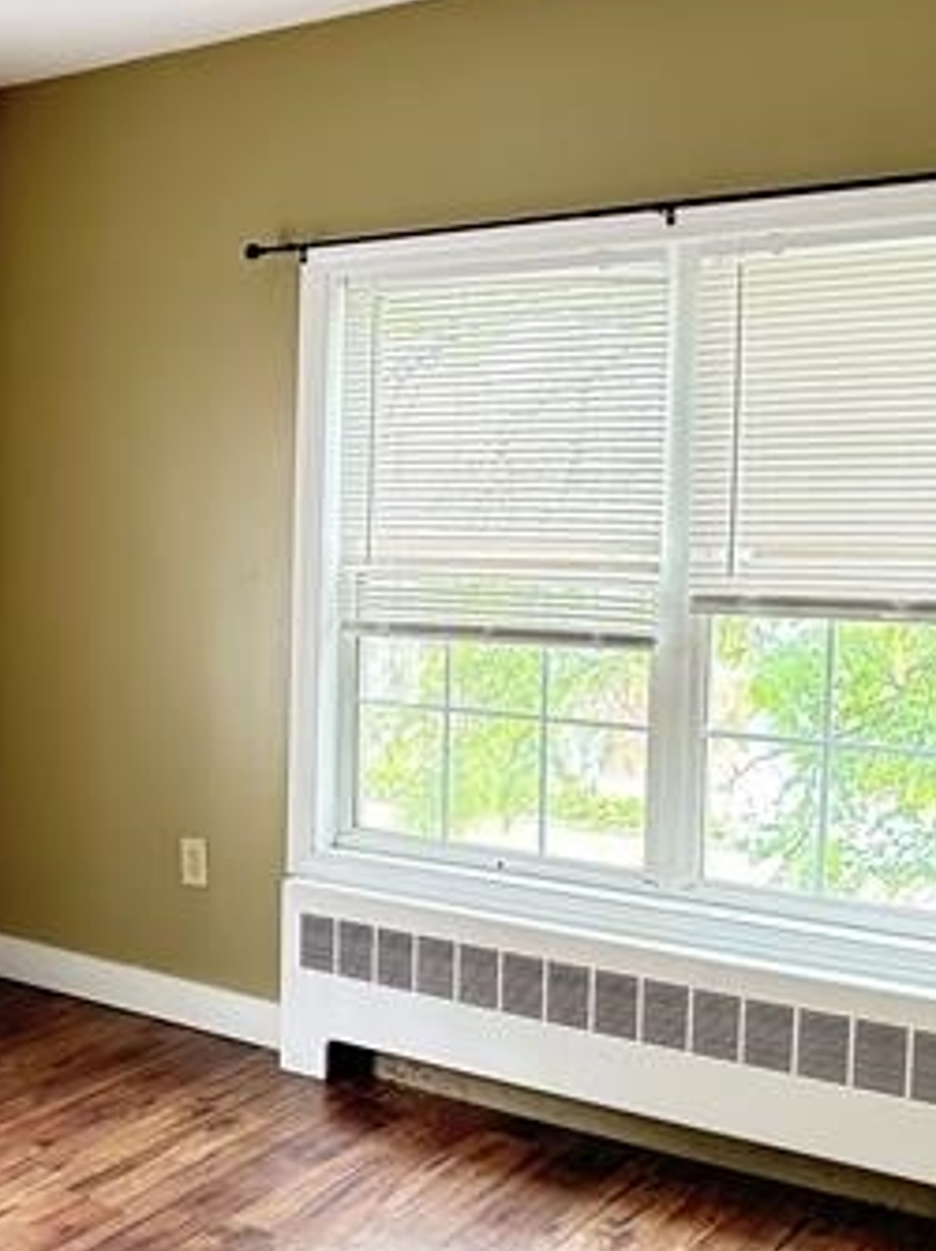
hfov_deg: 29.9
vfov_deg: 41.3
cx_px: 60
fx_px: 1661
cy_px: 618
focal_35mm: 46
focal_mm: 6.86
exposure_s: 1/60
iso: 640
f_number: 1.78
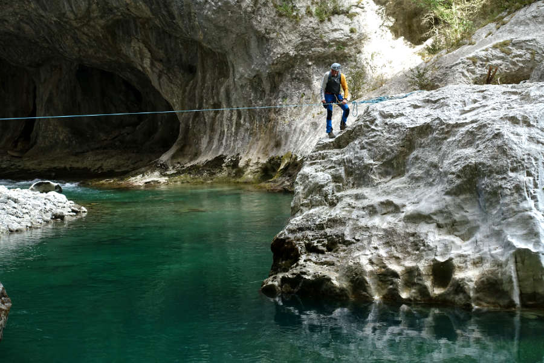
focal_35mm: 64
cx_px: 272
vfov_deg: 21.2
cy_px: 182
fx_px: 967
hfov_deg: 31.4
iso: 320
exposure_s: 1/200
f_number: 4.5
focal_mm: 23.5
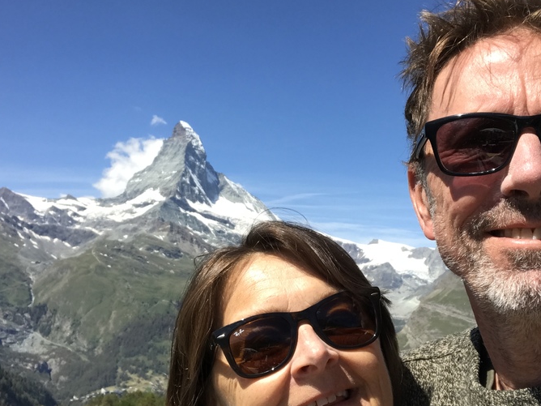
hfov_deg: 38.9
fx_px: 766
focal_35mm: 49
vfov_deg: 29.7
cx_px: 299
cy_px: 210
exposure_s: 1/948
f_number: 2.2
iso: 25
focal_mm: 2.87
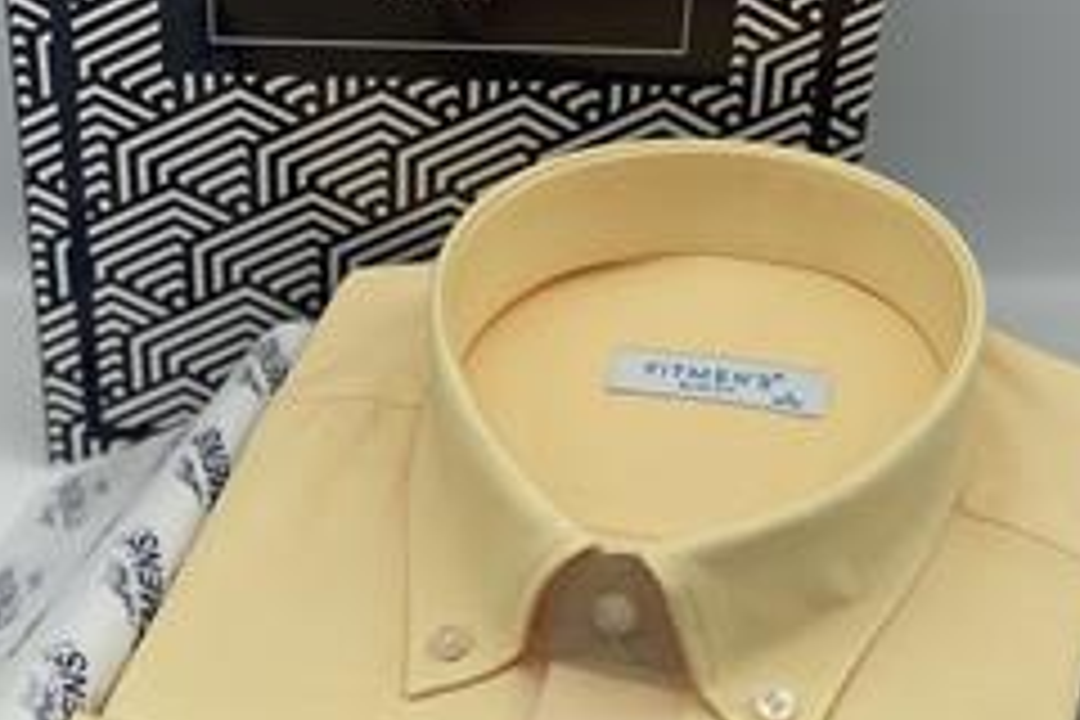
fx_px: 2790
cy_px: 583
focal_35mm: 93
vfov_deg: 14.6
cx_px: 531
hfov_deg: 21.9
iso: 32
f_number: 2
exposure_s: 1/296
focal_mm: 6
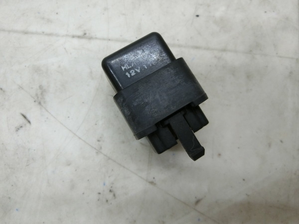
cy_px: 112
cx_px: 150
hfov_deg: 69.4
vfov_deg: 54.9
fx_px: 216
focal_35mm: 25
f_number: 3.5
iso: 400
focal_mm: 4.5
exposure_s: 1/80
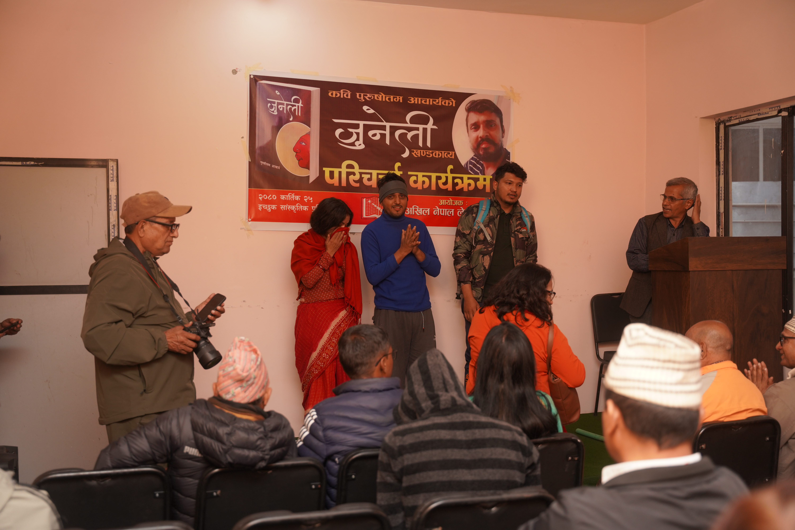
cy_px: 265
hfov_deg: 48.5
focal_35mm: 40
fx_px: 883
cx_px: 398
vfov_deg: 33.4
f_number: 2.8
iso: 640
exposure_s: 1/250
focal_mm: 40
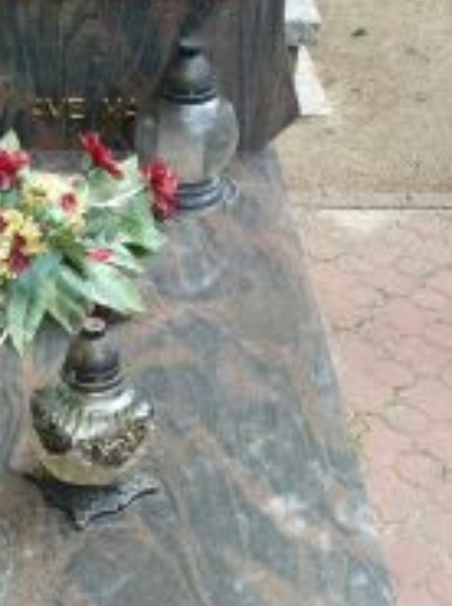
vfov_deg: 29.9
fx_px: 1136
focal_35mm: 65
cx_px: 46
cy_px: 334
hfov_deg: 22.0
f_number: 4
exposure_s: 1/200
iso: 160
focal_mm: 4.1
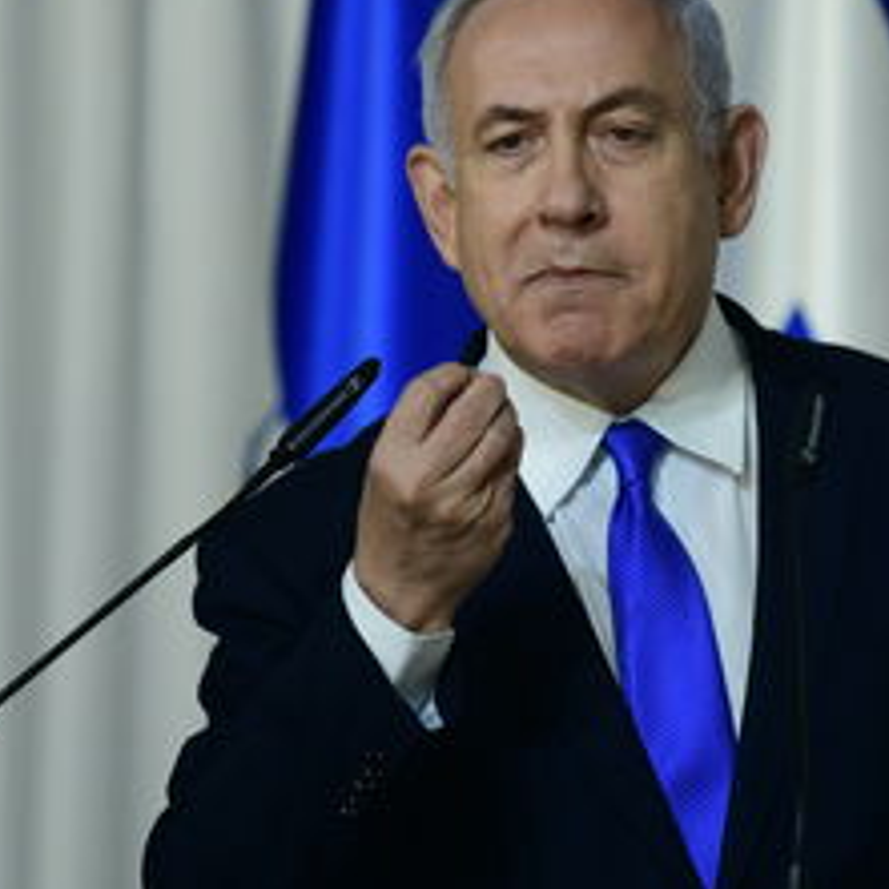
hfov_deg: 3.8
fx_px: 13424
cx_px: 551
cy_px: 447
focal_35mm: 462
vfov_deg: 3.8
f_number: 3.2
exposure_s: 1/250
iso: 1250
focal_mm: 200
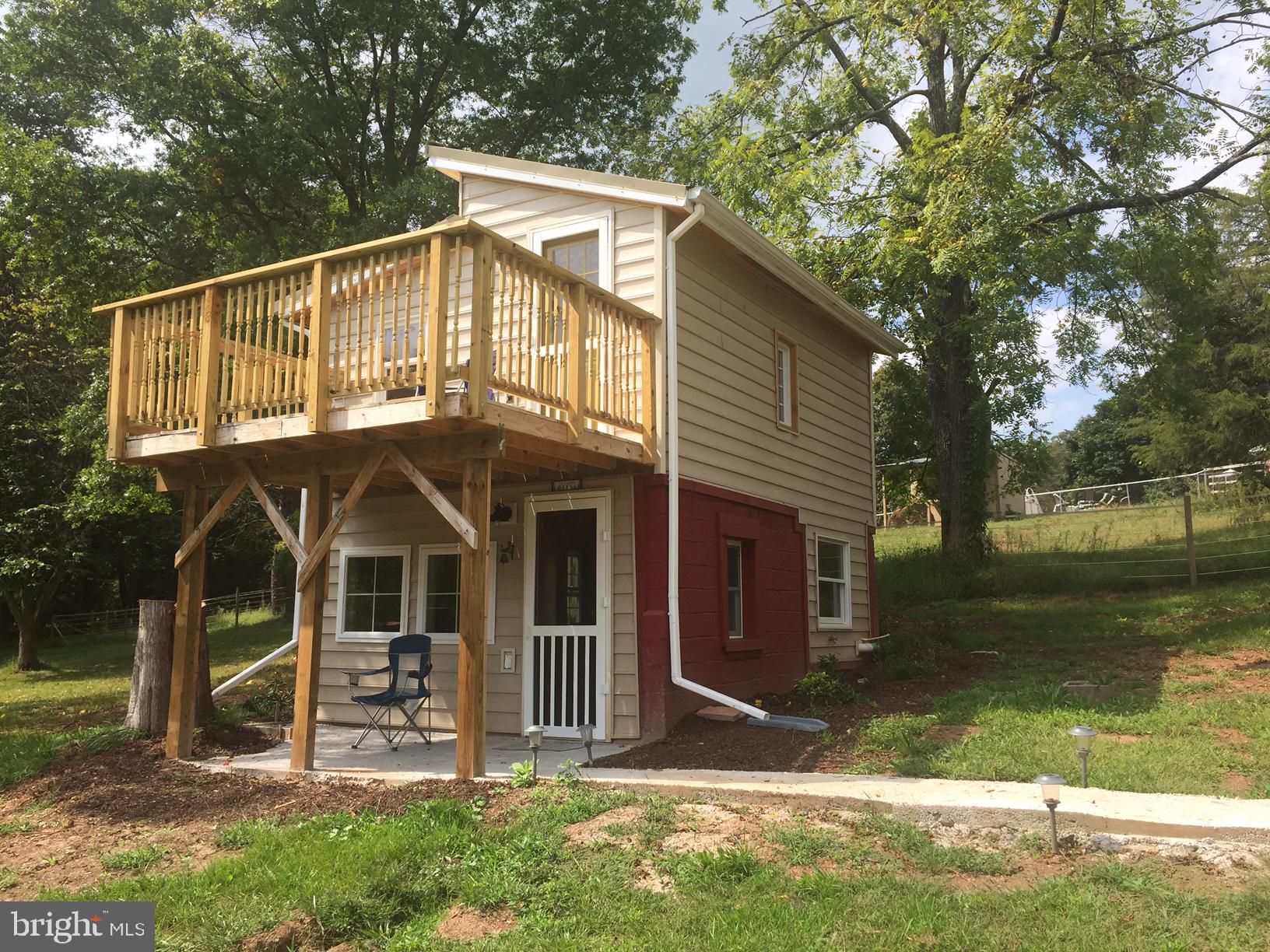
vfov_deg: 48.2
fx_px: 1064
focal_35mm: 29
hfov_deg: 61.7
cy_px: 476
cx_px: 635
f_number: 2.2
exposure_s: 1/1319
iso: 32
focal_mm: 4.15
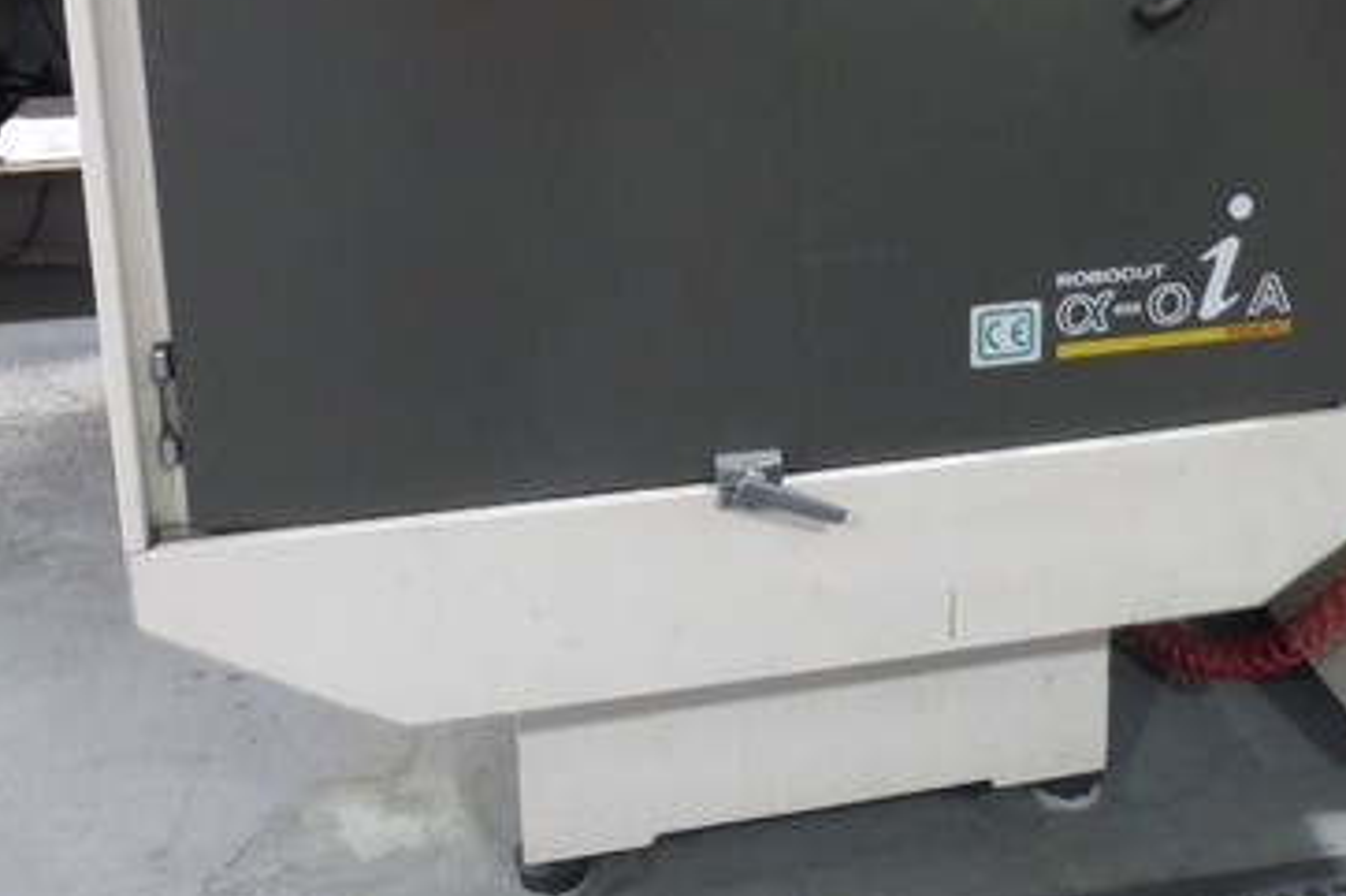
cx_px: 970
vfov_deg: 27.7
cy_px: 30
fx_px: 1719
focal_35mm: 46
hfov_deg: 41.8
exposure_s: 1/10
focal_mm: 4.3
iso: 400
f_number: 3.3
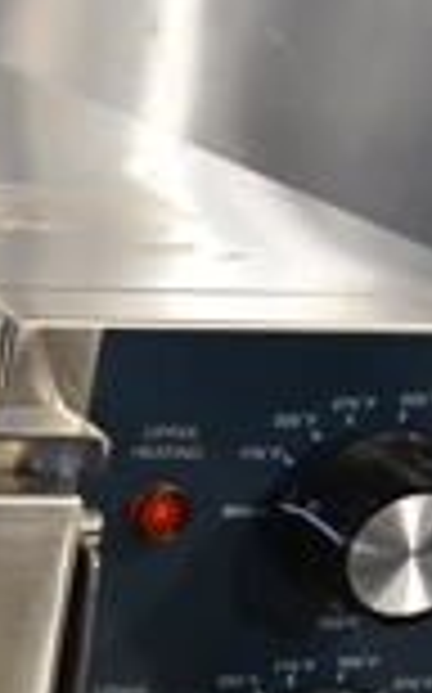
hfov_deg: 9.6
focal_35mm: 109
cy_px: 657
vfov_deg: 18.7
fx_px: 2057
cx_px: -810
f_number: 3.5
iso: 640
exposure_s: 1/30
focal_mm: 18
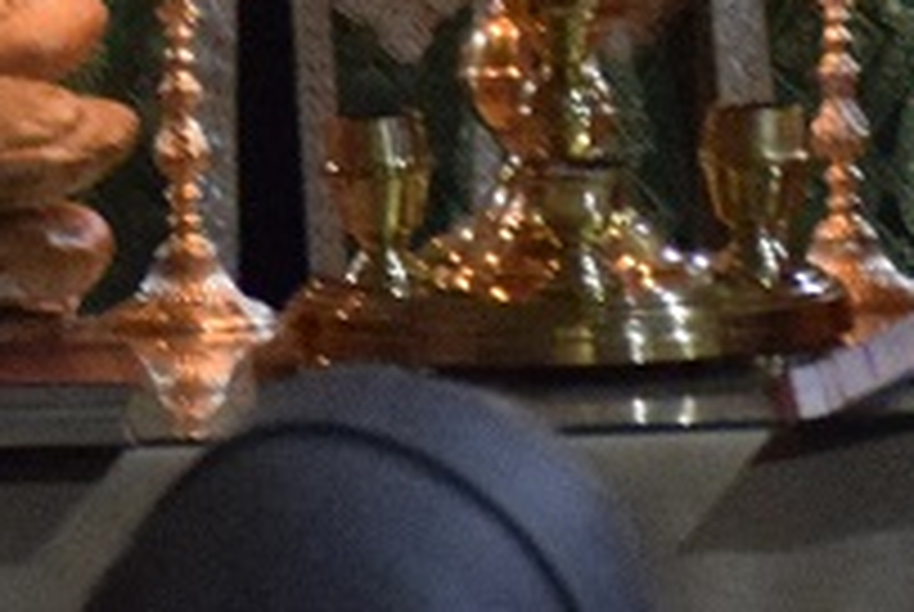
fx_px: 13959
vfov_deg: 2.5
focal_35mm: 549
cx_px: 365
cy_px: -963
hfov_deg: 3.8
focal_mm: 62
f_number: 5
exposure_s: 1/60
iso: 6400
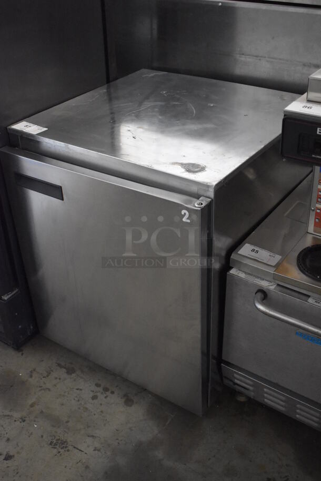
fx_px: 521
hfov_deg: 34.3
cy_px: 240
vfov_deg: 49.5
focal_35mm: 39
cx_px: 160
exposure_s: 1/125
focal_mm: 26
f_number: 4
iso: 5000
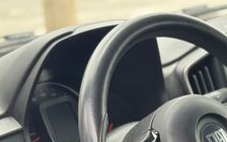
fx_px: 662
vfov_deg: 12.1
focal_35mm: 107
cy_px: 148
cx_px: 174
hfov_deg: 19.3
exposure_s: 1/173
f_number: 1.78
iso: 64
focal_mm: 6.76
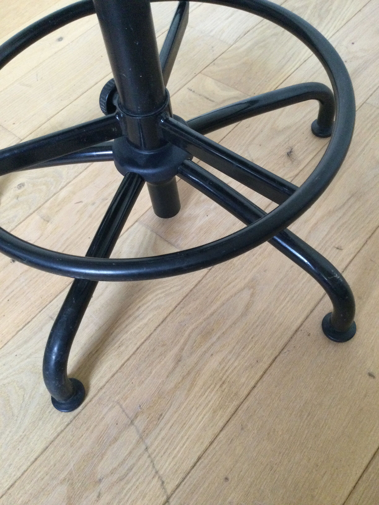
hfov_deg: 45.4
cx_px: 190
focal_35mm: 31
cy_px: 252
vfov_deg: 58.4
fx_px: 453
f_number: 2.4
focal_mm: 3.3
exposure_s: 1/33
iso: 200
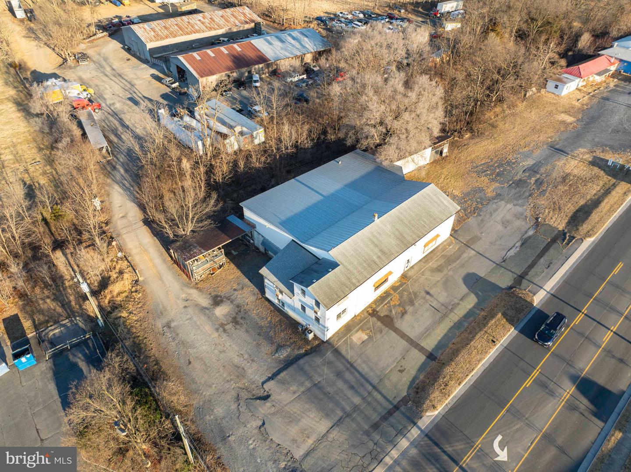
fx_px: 437
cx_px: 316
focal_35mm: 24
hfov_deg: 71.6
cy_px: 236
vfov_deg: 56.8
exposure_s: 1/500
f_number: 2.8
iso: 150
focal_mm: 12.29
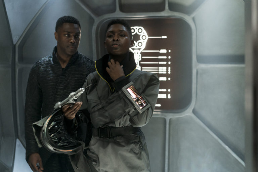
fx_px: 394
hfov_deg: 36.2
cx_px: 129
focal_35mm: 55
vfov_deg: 24.6
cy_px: 86
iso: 2500
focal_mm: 55
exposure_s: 1/100
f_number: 2.8
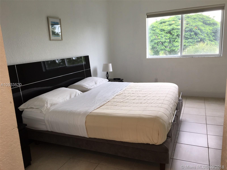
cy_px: 85
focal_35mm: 29
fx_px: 190
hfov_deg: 61.7
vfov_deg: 48.2
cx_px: 114
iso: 25
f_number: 2.2
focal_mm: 4.15
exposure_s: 1/40
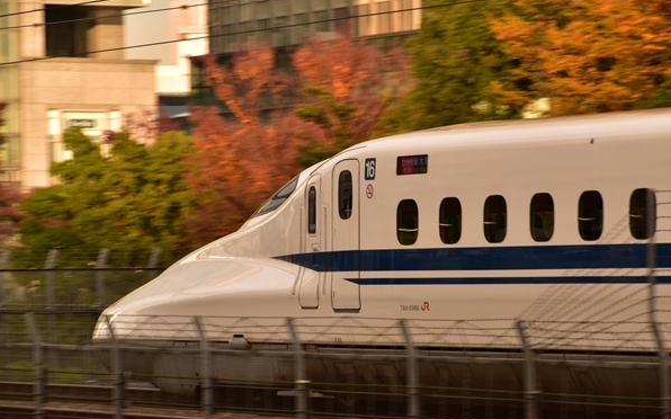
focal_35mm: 193
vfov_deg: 6.8
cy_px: 215
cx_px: 337
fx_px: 3519
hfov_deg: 10.9
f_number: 9
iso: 180
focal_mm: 125
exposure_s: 1/125
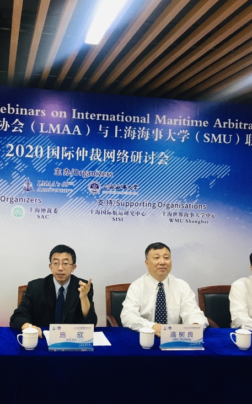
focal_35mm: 42
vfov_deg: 47.2
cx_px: 81
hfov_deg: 30.3
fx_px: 462
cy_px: 204
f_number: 2.2
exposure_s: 1/33
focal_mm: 4.15
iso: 125
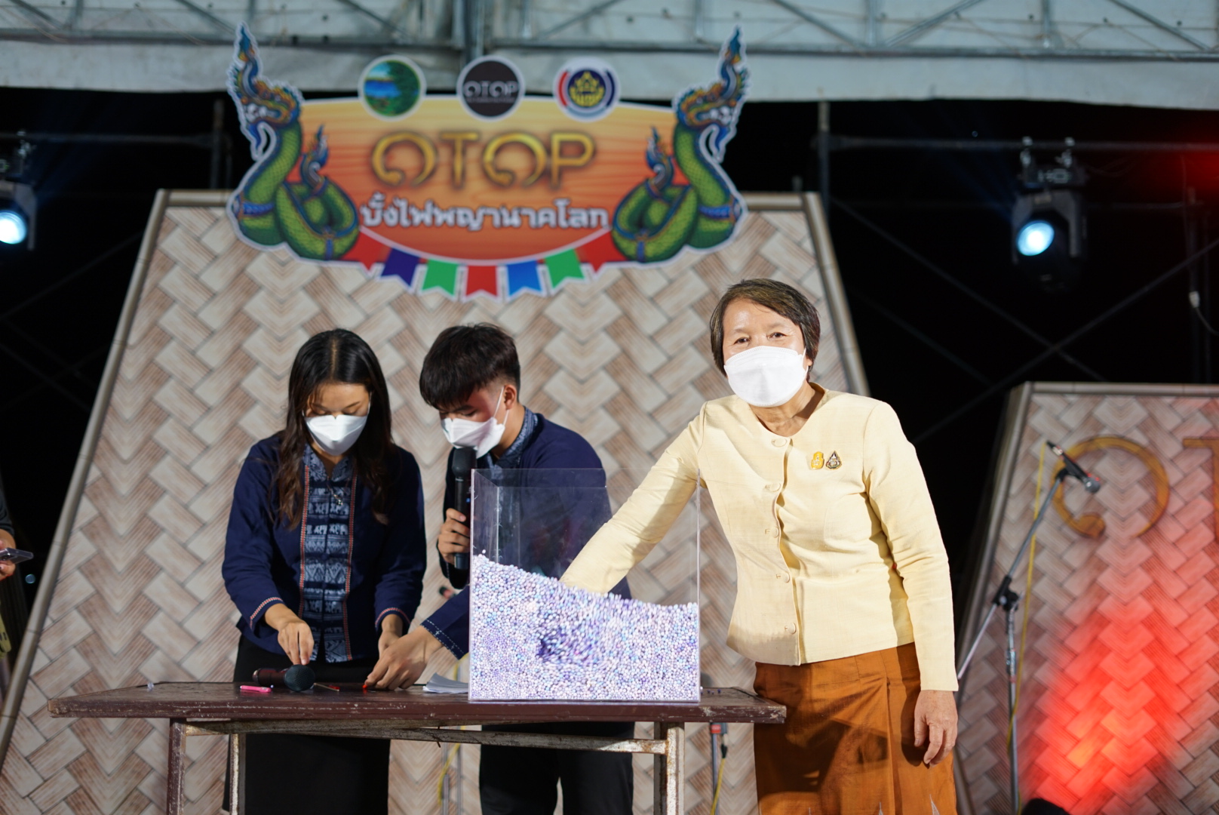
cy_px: 408
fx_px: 1694
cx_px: 610
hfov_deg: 39.6
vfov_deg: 27.0
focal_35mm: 50
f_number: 2
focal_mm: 50
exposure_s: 1/160
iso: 400
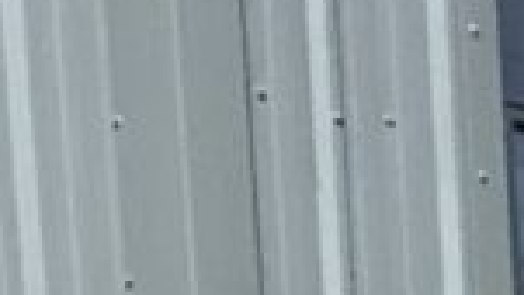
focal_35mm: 214
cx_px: 1367
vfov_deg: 4.9
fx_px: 2974
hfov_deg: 8.9
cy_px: 1308
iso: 16
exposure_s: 1/2227
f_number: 1.8
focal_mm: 3
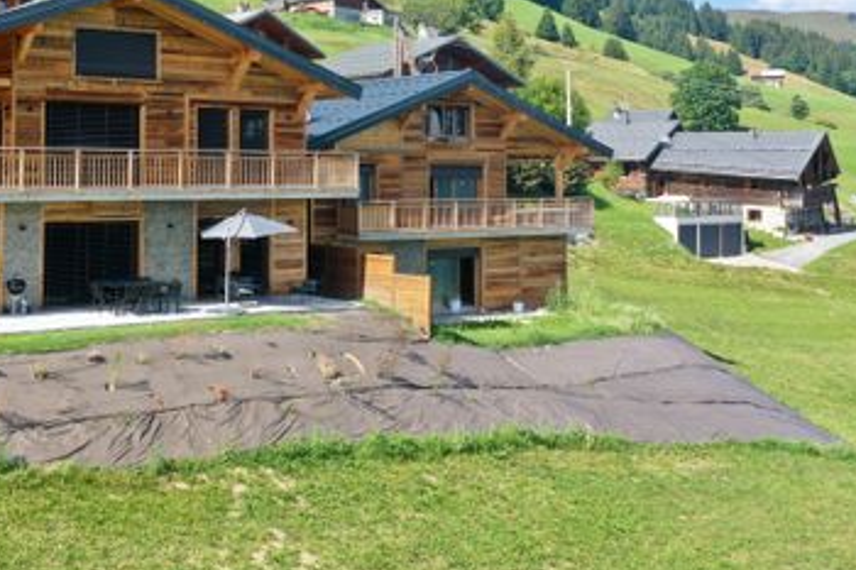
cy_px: 110
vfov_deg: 27.5
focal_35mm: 48
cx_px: 193
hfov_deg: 39.8
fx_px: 1141
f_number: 5
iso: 100
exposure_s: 1/320
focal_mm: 10.26
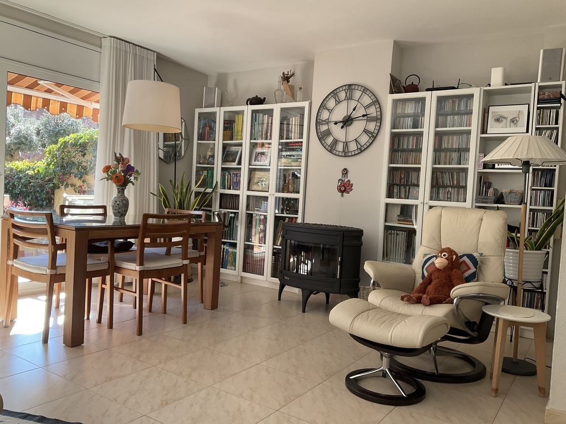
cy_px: 212
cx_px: 283
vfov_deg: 48.2
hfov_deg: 61.7
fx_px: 474
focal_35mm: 29
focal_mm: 3
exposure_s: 1/122
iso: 64
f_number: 1.8
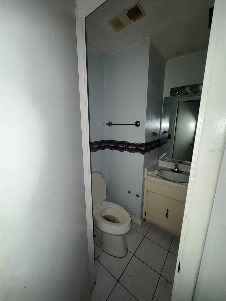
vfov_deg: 102.1
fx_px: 122
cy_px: 150
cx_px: 113
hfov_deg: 85.7
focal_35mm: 14
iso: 100
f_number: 2.2
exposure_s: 1/30
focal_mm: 2.22
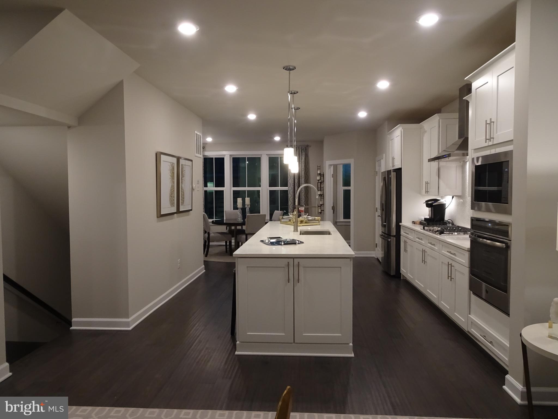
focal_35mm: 24
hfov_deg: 71.6
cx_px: 279
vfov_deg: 56.8
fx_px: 387
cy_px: 210
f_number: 3.5
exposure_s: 1/30
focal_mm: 4.1
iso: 250
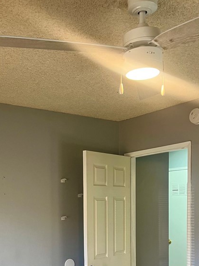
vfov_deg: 38.0
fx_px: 368
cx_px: 60
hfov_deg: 30.0
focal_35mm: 48
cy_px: 218
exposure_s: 1/60
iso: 100
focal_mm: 5.1
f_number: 1.6
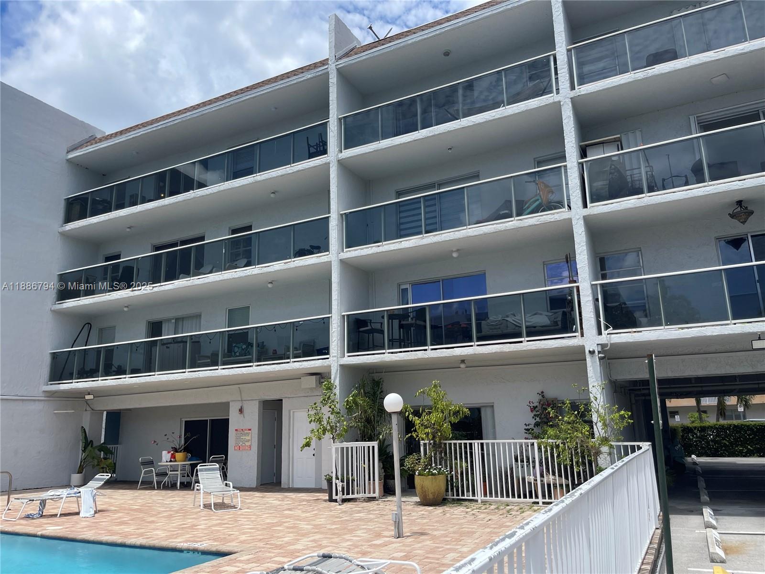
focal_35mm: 26
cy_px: 287
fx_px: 575
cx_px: 382
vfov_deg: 53.1
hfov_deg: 67.3
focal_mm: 5.1
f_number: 1.6
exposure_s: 1/3448
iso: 32
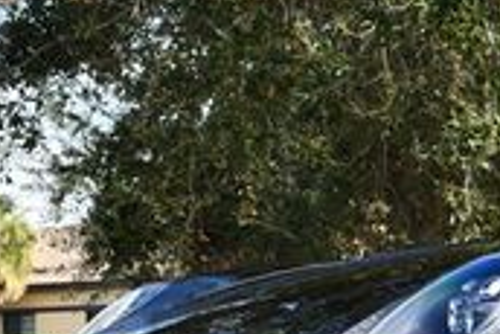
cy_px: 256
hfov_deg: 14.2
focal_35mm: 134
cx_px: 767
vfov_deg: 10.2
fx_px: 1863
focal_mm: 18
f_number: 6.3
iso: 200
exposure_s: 1/250
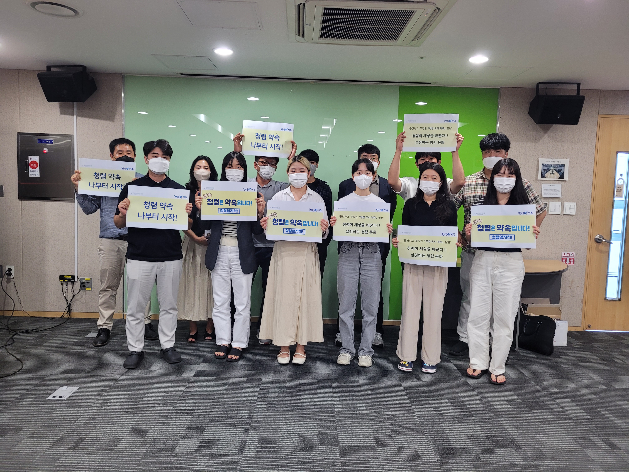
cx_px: 314
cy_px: 236
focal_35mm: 26
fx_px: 472
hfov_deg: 67.3
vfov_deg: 53.1
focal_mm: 5.4
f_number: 1.8
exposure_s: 1/40
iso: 200
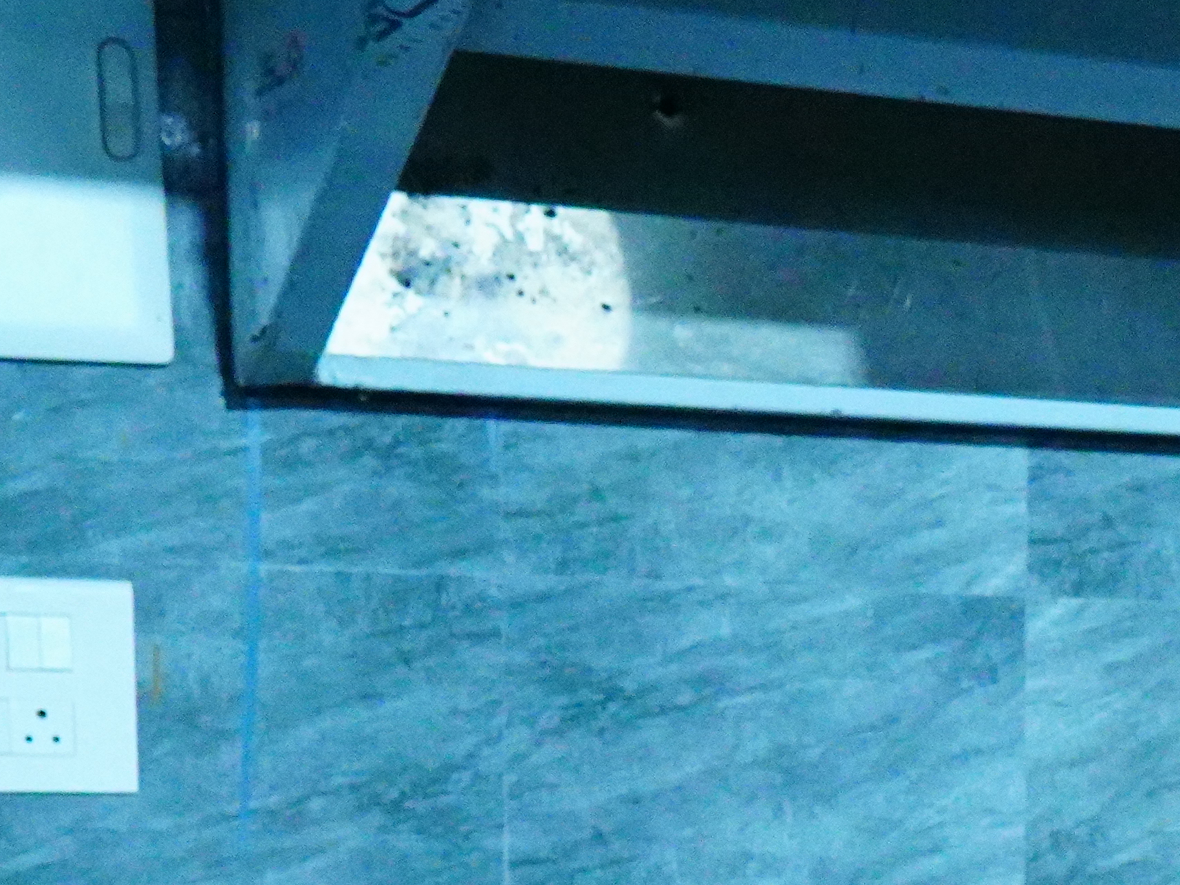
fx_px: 3647
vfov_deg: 13.4
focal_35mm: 107
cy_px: 1102
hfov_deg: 15.0
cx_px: 2348
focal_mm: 24
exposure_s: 1/125
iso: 10000
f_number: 4
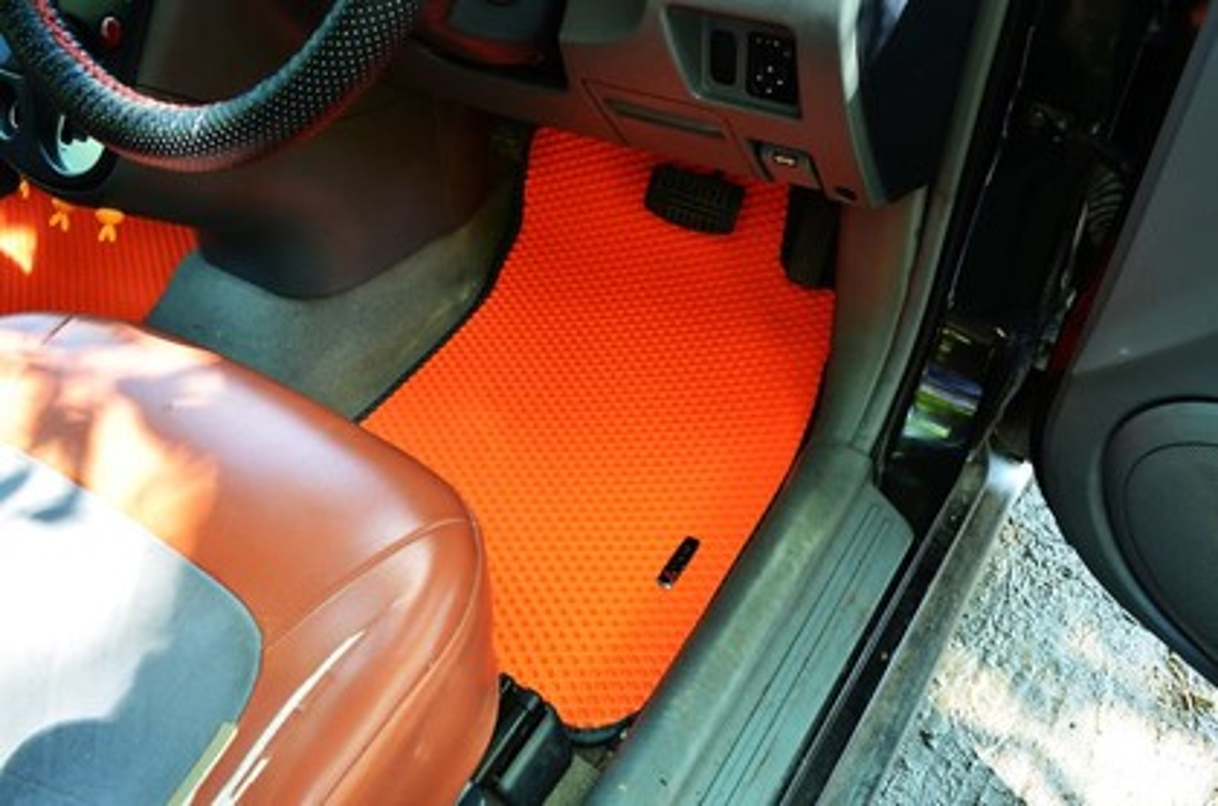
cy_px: 403
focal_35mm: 30
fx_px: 1013
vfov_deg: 43.4
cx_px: 609
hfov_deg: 62.0
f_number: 8
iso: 800
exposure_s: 1/15
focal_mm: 20
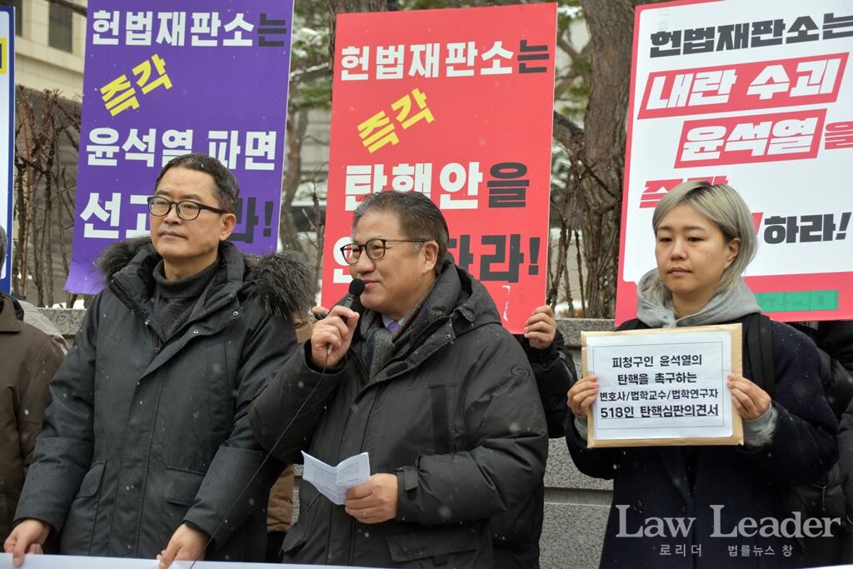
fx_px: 1955
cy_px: 284
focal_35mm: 82
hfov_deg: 24.6
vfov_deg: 16.6
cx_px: 426
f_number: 5
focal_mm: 55
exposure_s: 1/320
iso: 500
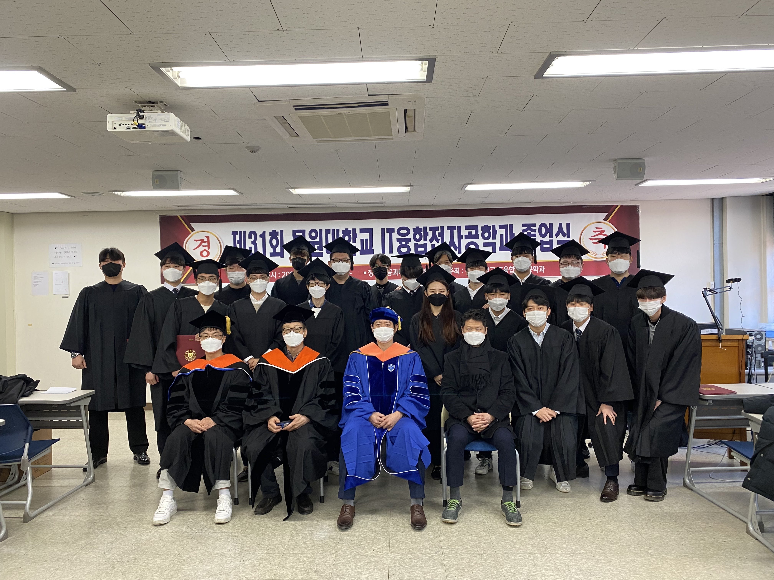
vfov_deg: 53.1
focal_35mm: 26
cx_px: 387
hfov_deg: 67.3
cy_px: 290
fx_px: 581
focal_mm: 4.25
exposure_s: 1/60
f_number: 1.8
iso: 125
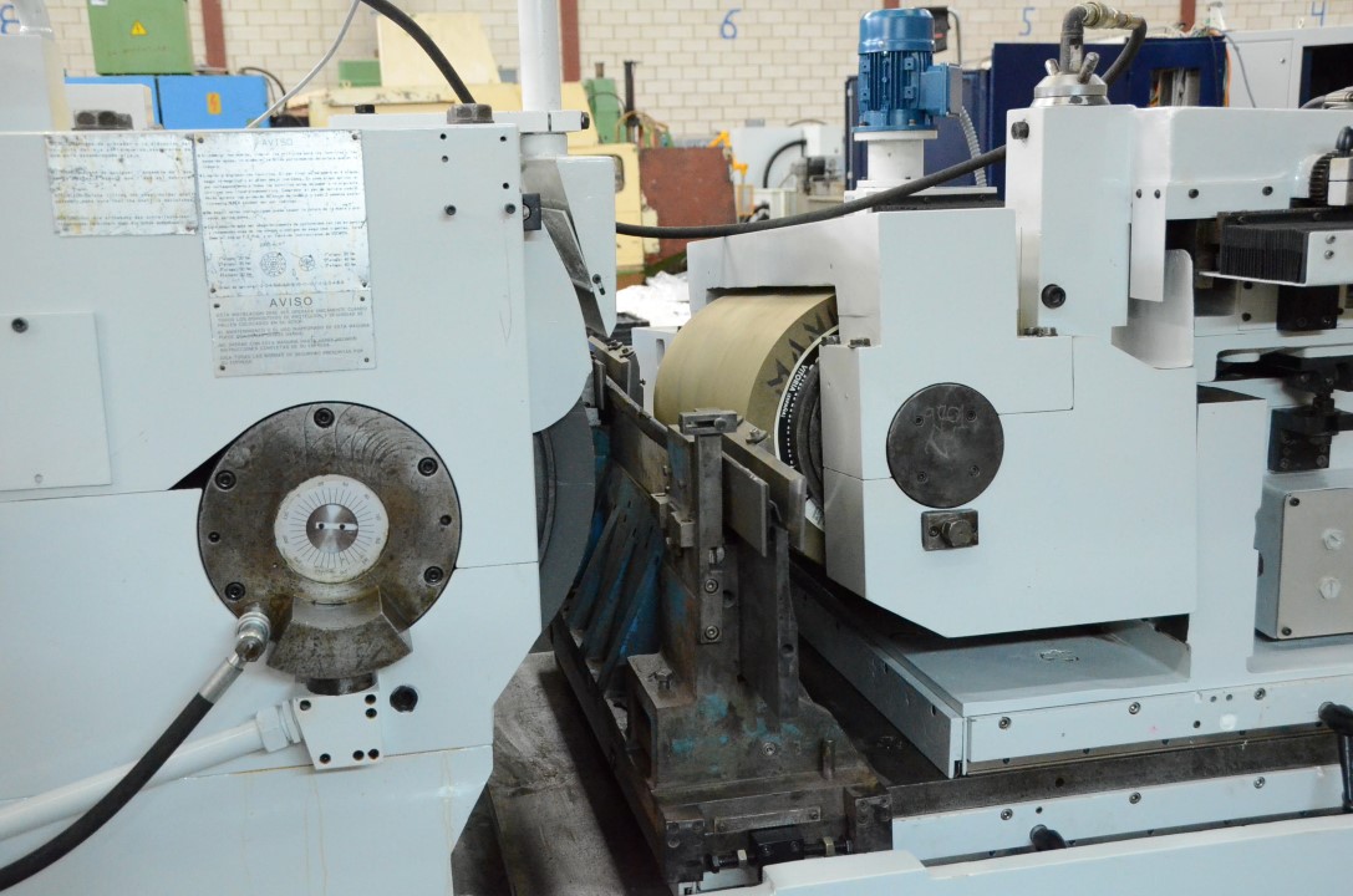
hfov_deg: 49.6
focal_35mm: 39
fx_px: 1463
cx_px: 676
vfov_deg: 34.1
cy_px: 448
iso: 6400
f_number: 5.6
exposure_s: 1/125
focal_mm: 26
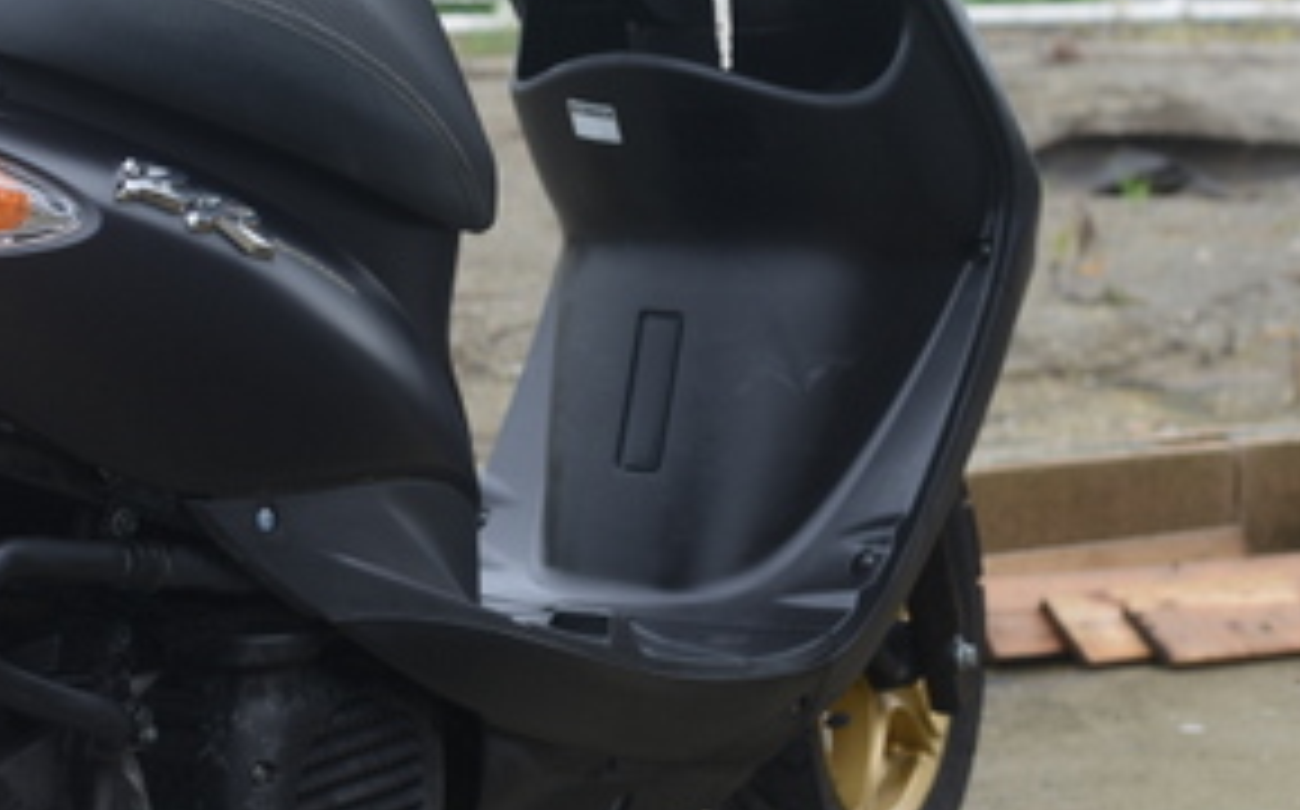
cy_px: 205
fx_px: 4000
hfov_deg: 18.2
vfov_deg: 11.5
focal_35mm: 113
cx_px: 193
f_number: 5.6
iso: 100
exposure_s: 1/125
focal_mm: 50
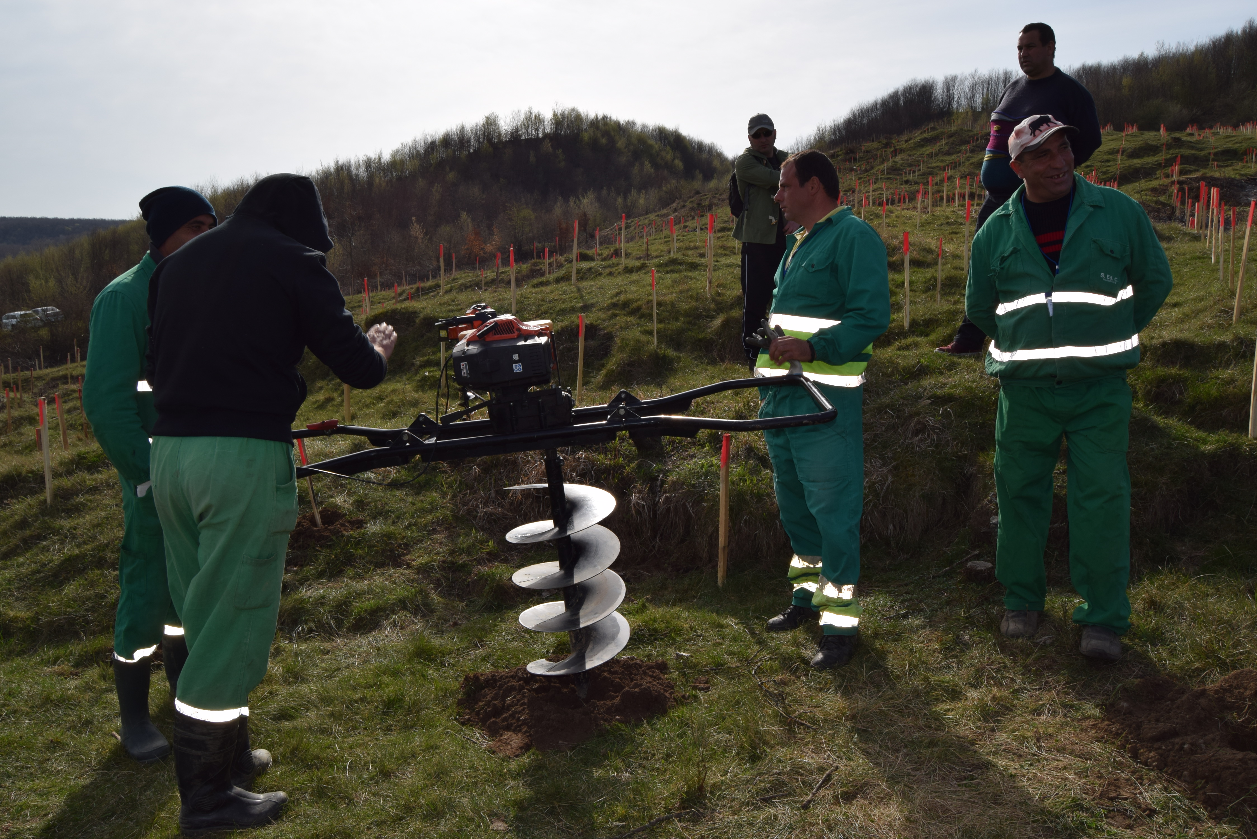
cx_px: 628
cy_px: 420
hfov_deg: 67.4
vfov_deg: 48.0
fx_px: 943
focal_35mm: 27
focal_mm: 18
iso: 100
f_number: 11
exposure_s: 1/200
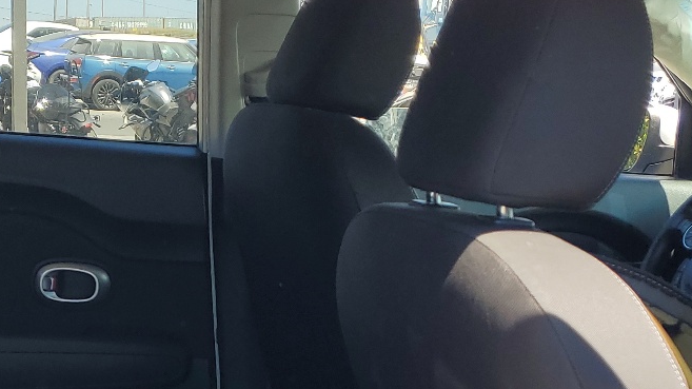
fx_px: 1266
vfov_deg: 16.7
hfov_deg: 29.9
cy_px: 463
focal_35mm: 69
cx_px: 137
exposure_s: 1/526
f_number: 1.5
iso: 50
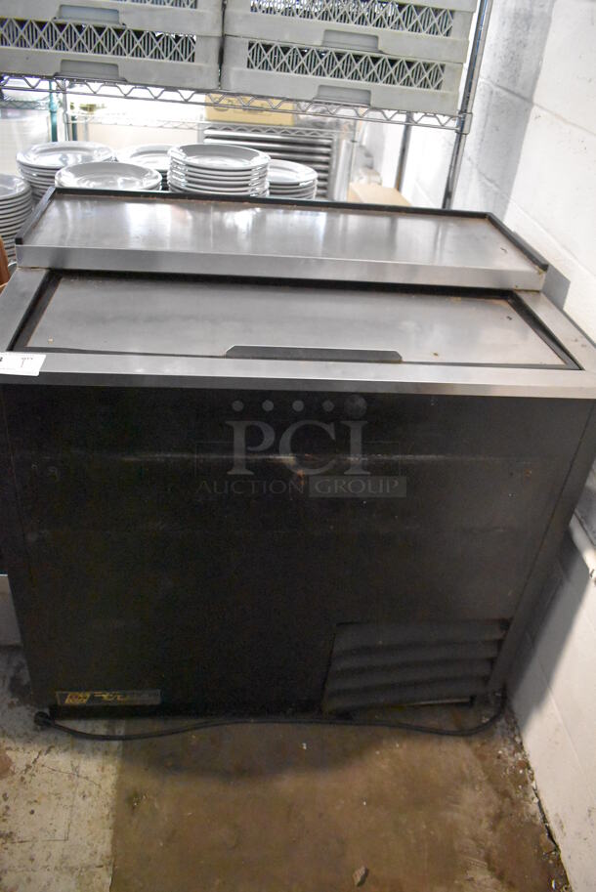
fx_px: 669
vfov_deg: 67.3
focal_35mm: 27
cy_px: 446
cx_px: 298
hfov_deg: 48.0
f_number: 3.5
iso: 11400
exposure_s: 1/125
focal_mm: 18
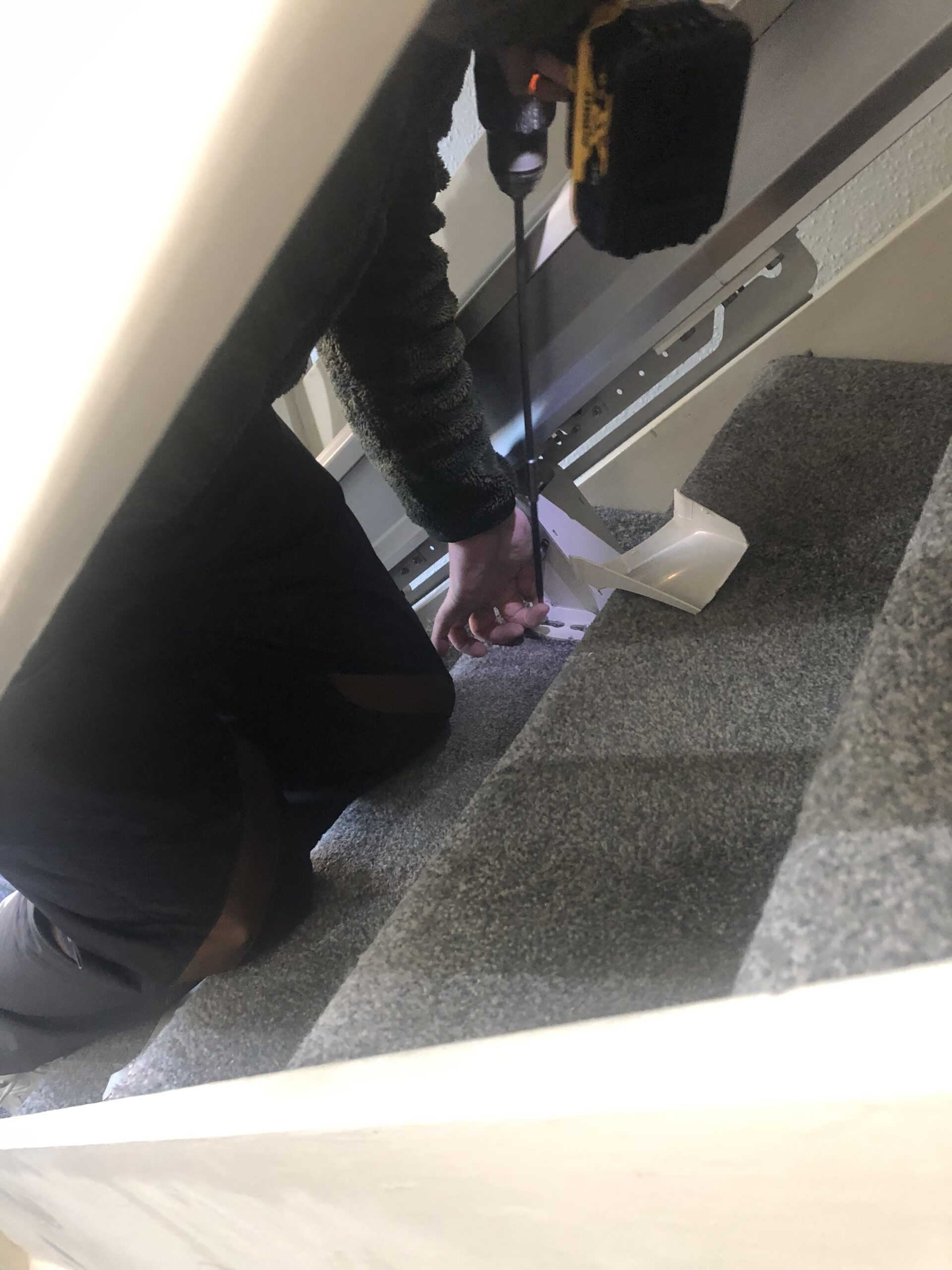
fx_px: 1027
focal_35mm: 28
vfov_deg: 63.4
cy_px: 635
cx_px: 476
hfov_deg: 49.7
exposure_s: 1/9
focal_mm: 3.99
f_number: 1.8
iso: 100
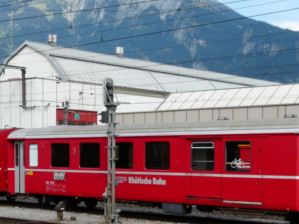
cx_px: 223
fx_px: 622
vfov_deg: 20.2
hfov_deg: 26.7
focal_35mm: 72
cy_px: 173
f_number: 5.6
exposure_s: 1/320
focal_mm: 7.5
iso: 100
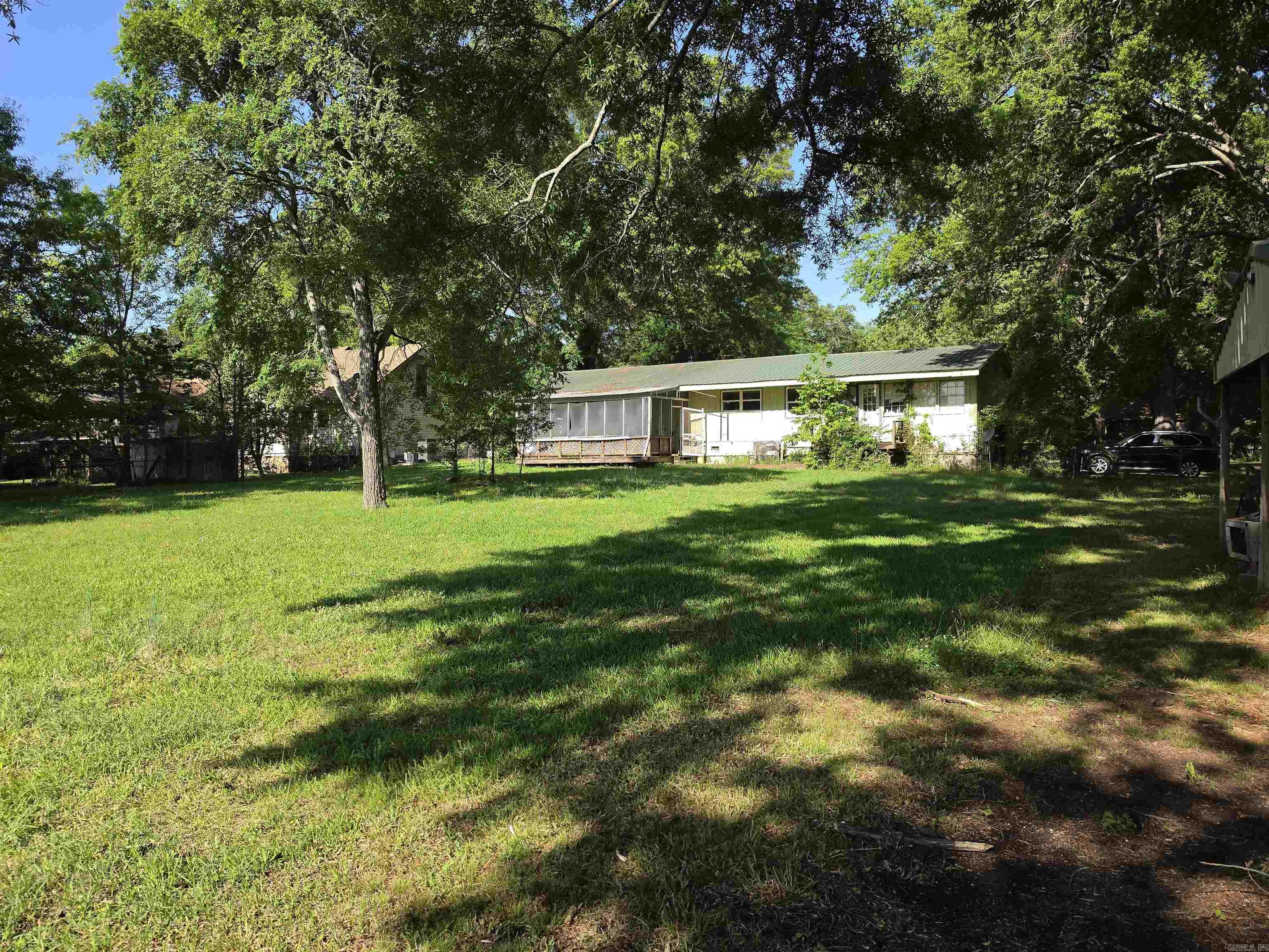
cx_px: 634
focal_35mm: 23
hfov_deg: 73.9
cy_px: 476
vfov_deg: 58.9
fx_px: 843
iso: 10
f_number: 1.4
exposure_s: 1/396
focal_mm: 6.5
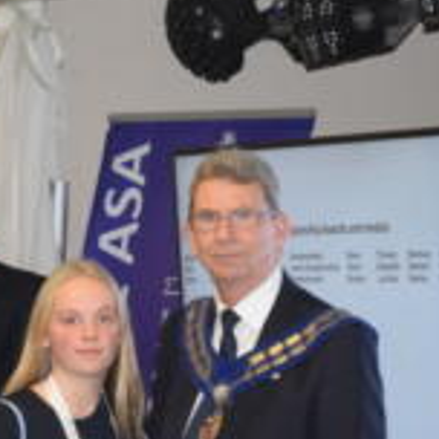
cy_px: 250
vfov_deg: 7.6
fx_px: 3306
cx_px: 173
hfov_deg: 7.6
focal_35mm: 230
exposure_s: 1/60
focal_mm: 55
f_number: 5.6
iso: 3200
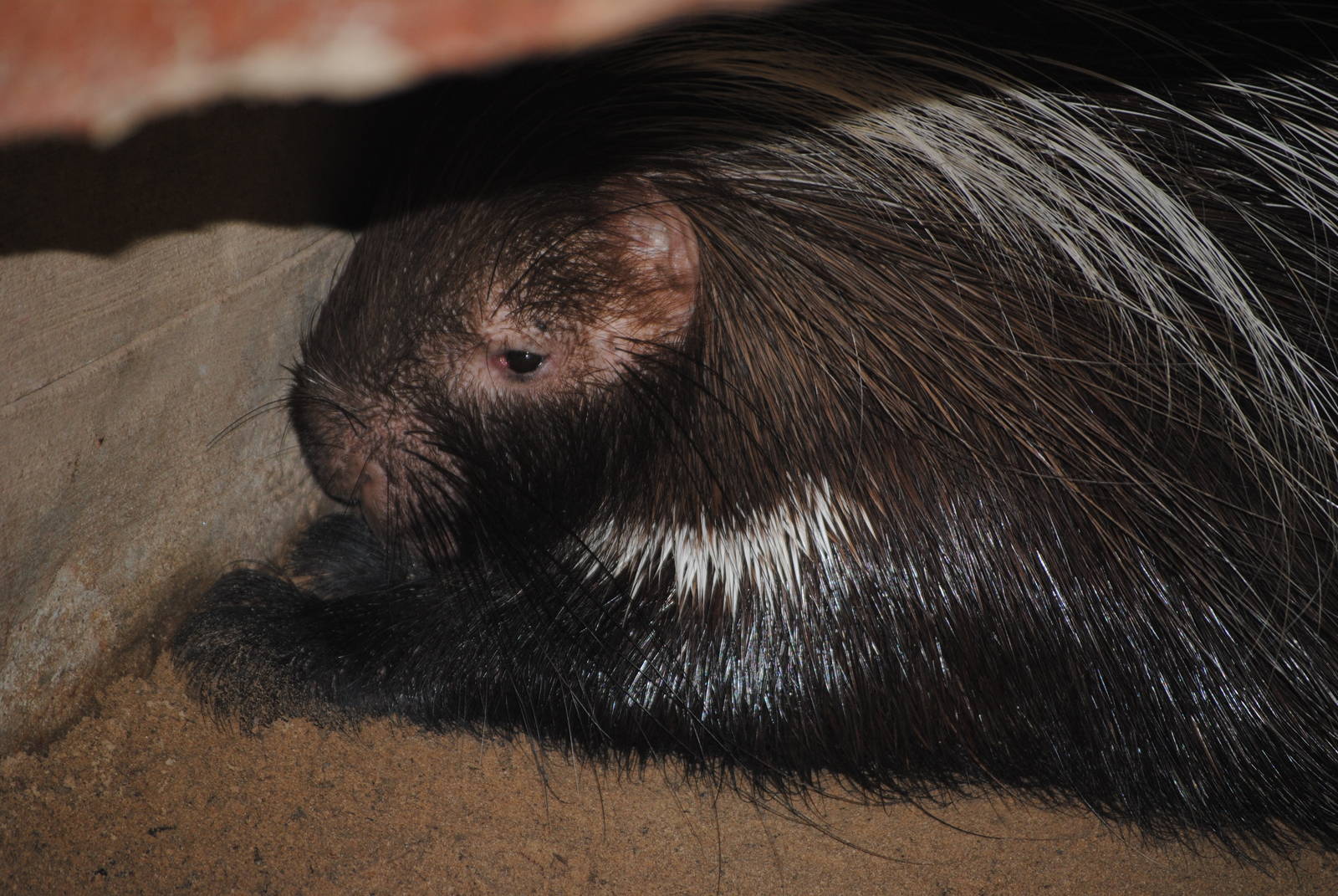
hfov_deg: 9.1
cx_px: 669
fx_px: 8372
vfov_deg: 6.1
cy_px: 448
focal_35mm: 225
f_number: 5
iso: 200
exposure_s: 1/60
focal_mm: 150
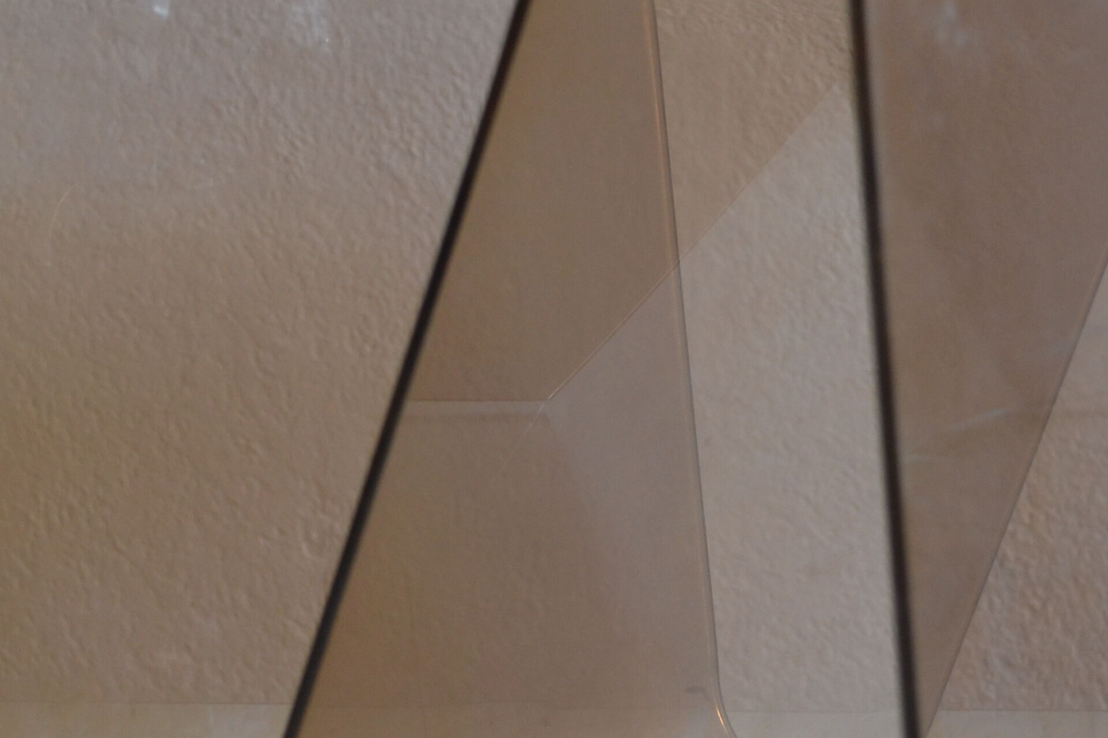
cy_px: 448
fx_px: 3206
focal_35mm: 104
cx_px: 530
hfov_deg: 19.6
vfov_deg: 13.1
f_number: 4.5
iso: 400
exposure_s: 1/30
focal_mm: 29
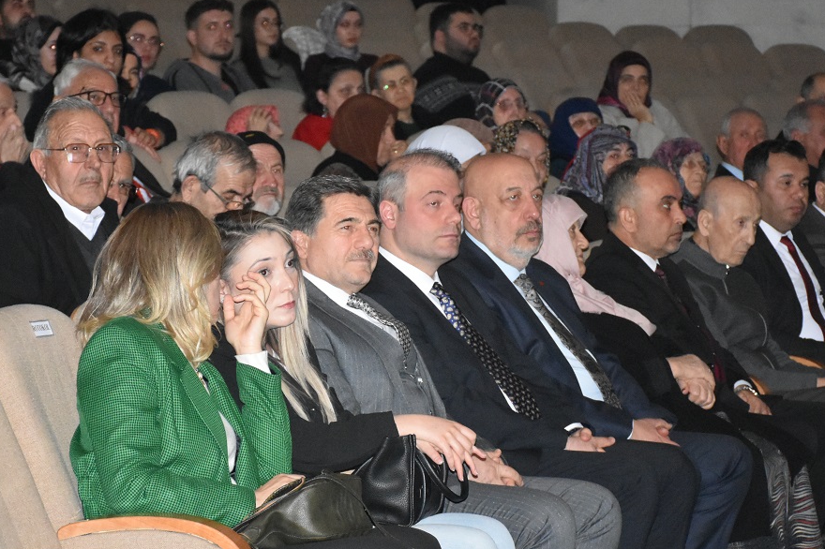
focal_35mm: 164
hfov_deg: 12.6
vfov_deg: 8.4
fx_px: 3750
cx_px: 386
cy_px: 357
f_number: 5
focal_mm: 75
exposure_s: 1/60
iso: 6400
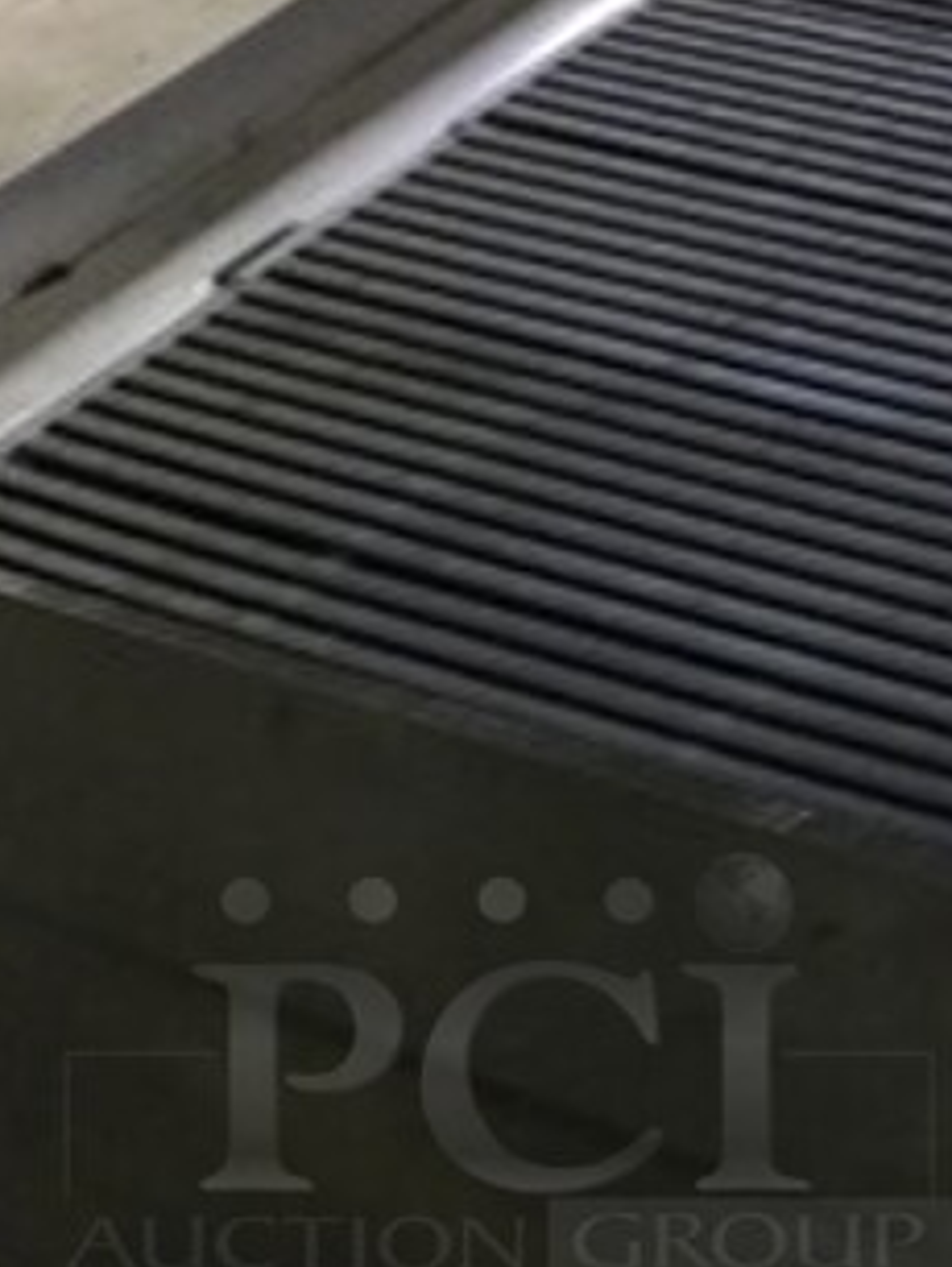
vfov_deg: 24.8
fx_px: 2820
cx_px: 501
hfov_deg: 19.2
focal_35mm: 77
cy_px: 1070
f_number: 2.2
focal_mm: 4.15
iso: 125
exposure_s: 1/4
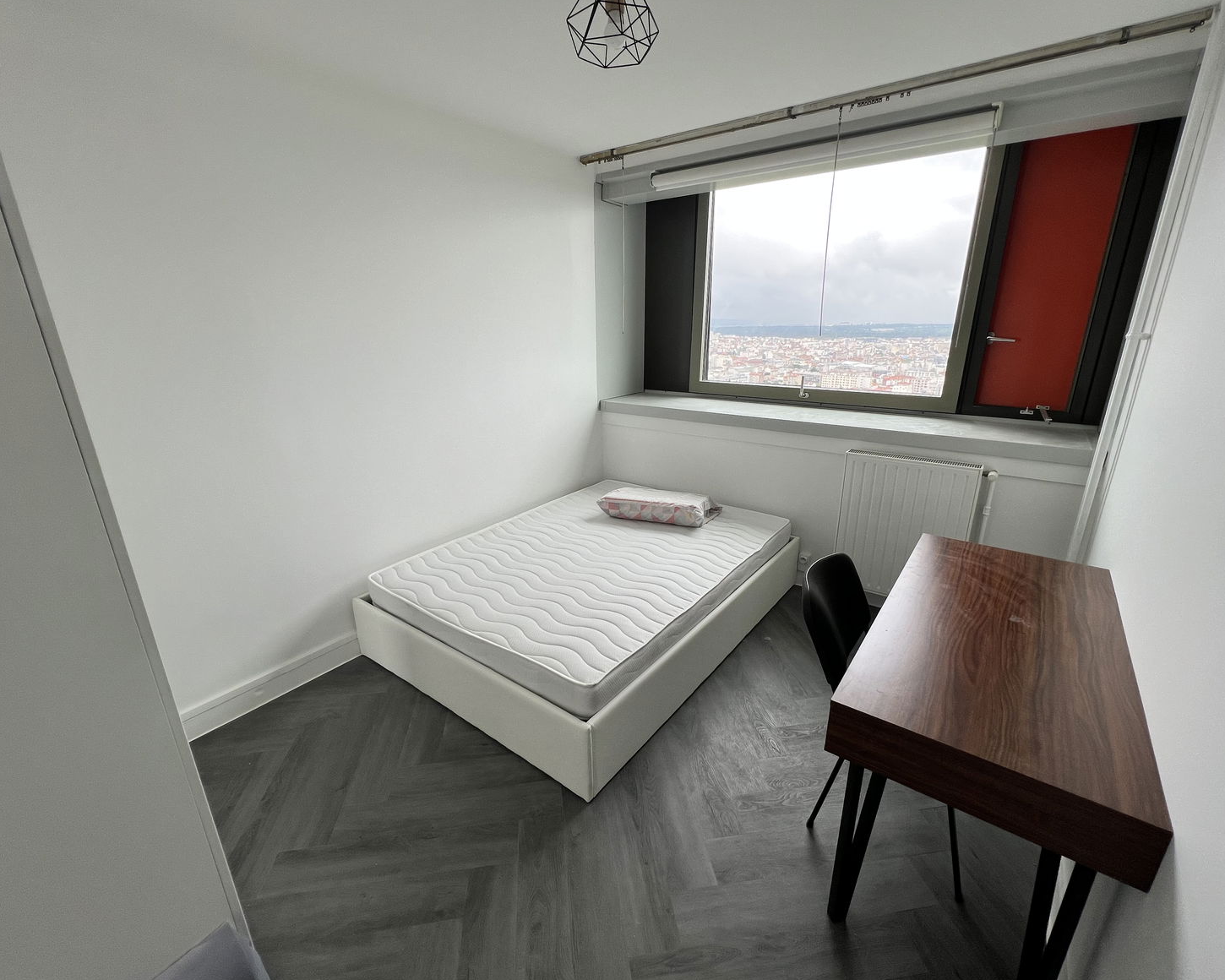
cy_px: 496
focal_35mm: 14
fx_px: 508
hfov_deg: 100.7
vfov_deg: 88.0
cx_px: 614
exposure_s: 1/99
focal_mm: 1.57
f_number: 1.8
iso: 32
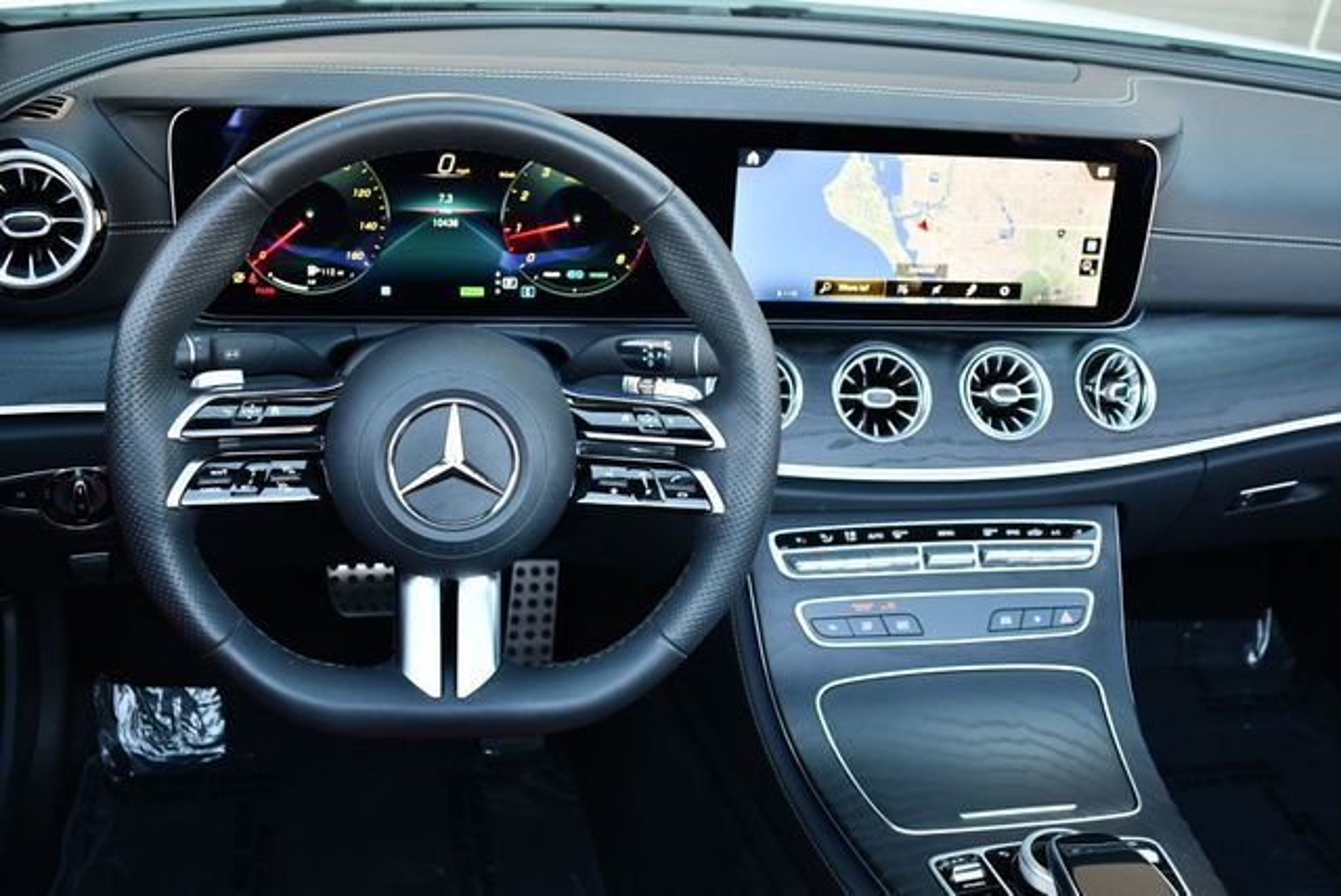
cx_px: 670
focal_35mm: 36
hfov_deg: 53.1
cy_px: 448
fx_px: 1342
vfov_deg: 36.9
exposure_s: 1/200
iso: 800
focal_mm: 18
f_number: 3.5
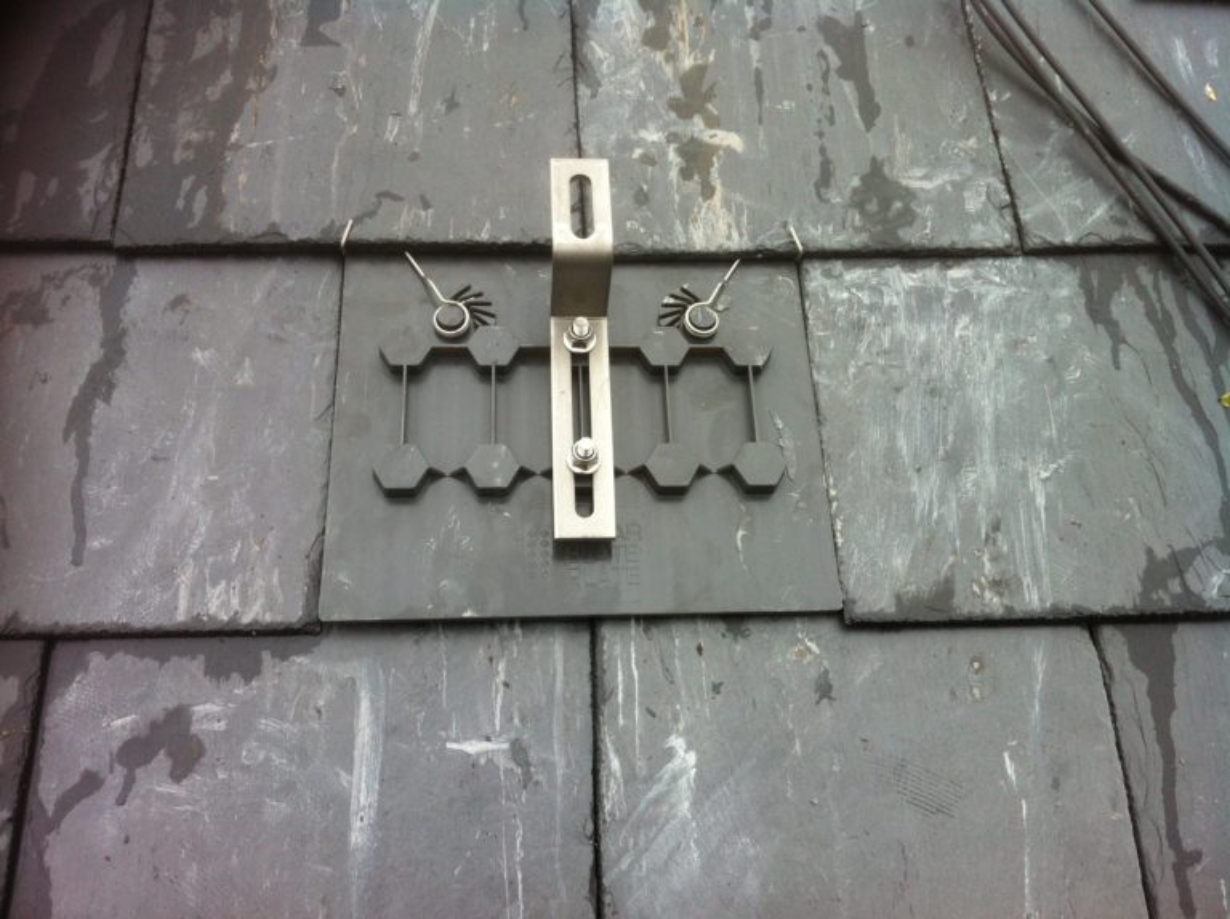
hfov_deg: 52.7
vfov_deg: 40.6
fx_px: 1242
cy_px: 460
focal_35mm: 35
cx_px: 615
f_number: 2.8
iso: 80
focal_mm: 3.85
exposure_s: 1/239
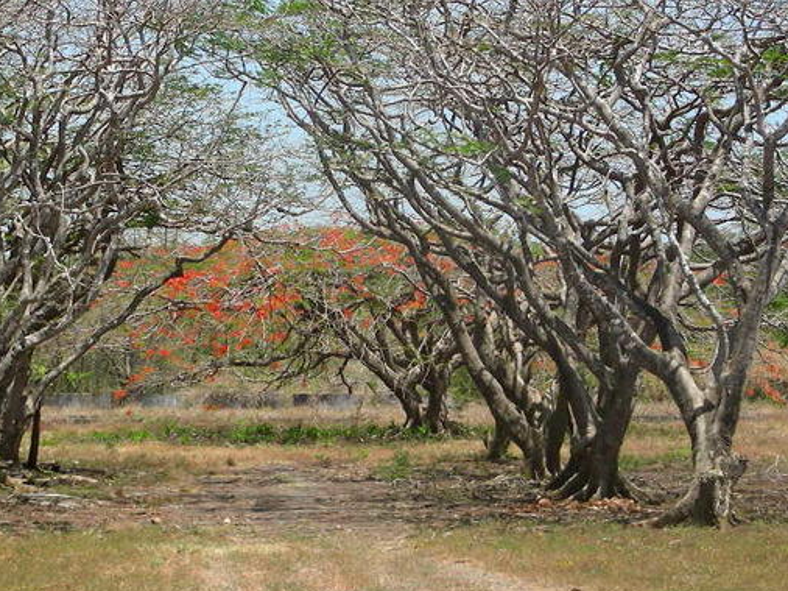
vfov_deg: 11.8
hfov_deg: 15.8
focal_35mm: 125
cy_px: 281
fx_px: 2844
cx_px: 369
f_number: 4
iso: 50
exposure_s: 1/710
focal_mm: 13.2
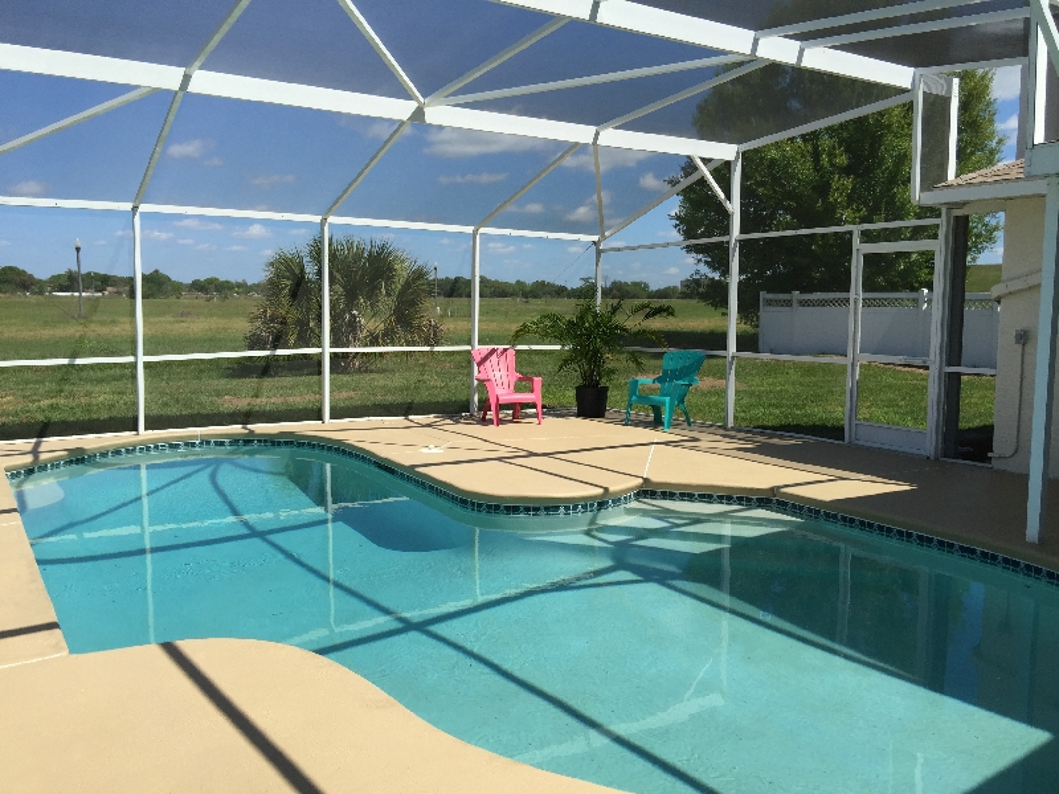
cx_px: 530
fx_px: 887
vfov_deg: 48.2
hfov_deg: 61.7
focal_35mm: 29
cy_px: 397
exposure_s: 1/1647
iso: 32
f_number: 2.2
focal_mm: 4.15
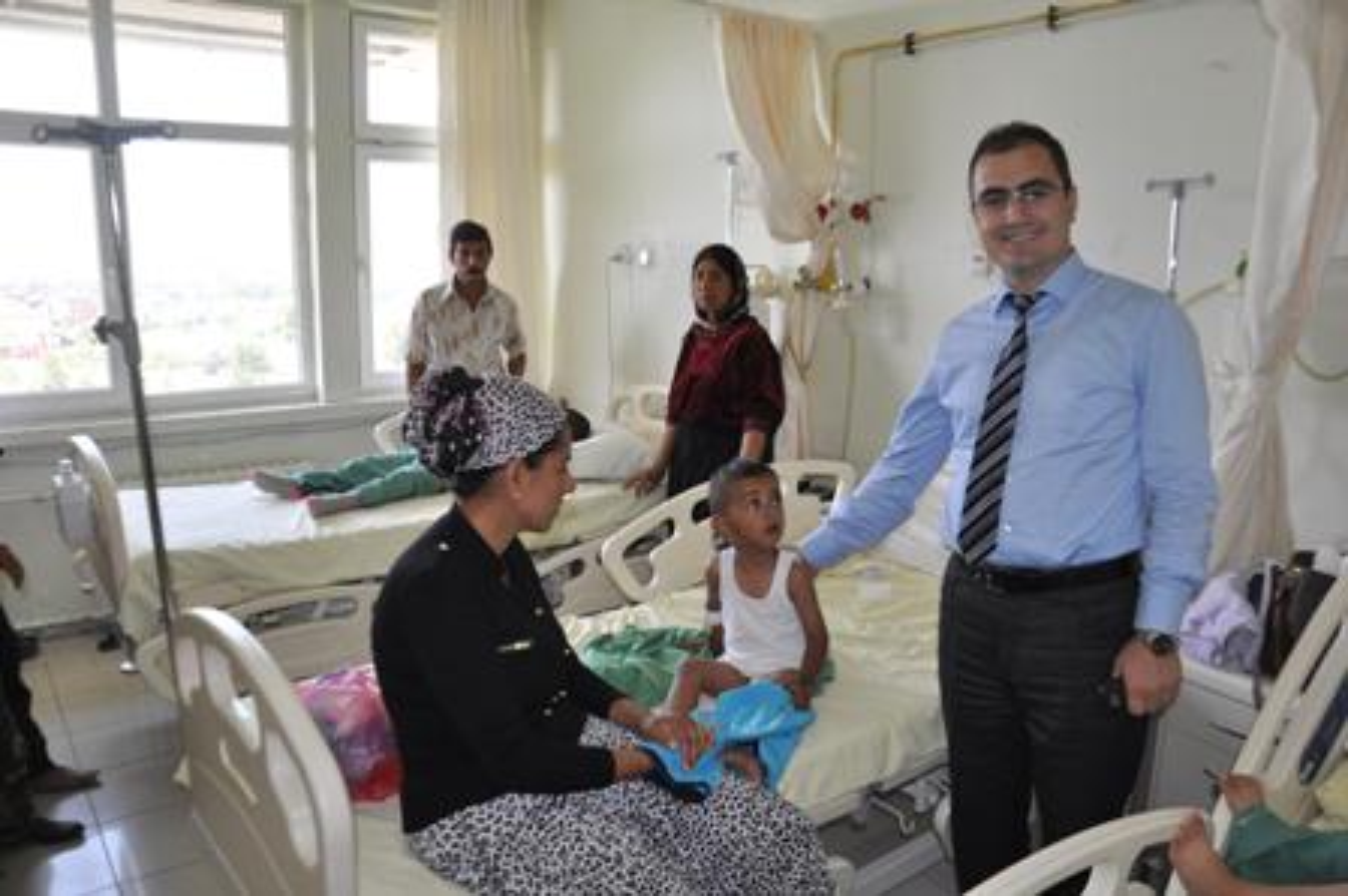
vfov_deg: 47.9
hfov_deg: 67.4
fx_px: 1010
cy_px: 448
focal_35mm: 27
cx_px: 674
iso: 400
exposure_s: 1/160
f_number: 3.5
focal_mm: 18
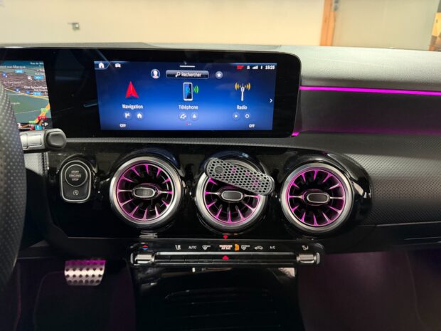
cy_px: 166
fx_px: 306
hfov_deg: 71.6
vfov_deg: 56.8
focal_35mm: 24
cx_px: 220
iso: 1000
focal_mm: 6.76
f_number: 1.78
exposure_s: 1/36
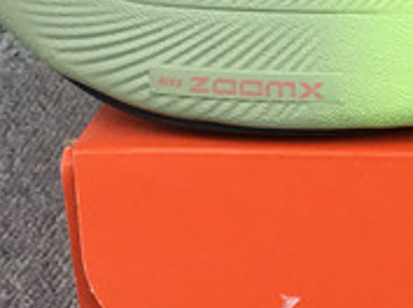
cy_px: -1
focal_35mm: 158
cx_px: 677
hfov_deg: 11.8
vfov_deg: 9.3
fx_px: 1881
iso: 25
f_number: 2.4
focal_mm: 3.3
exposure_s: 1/375
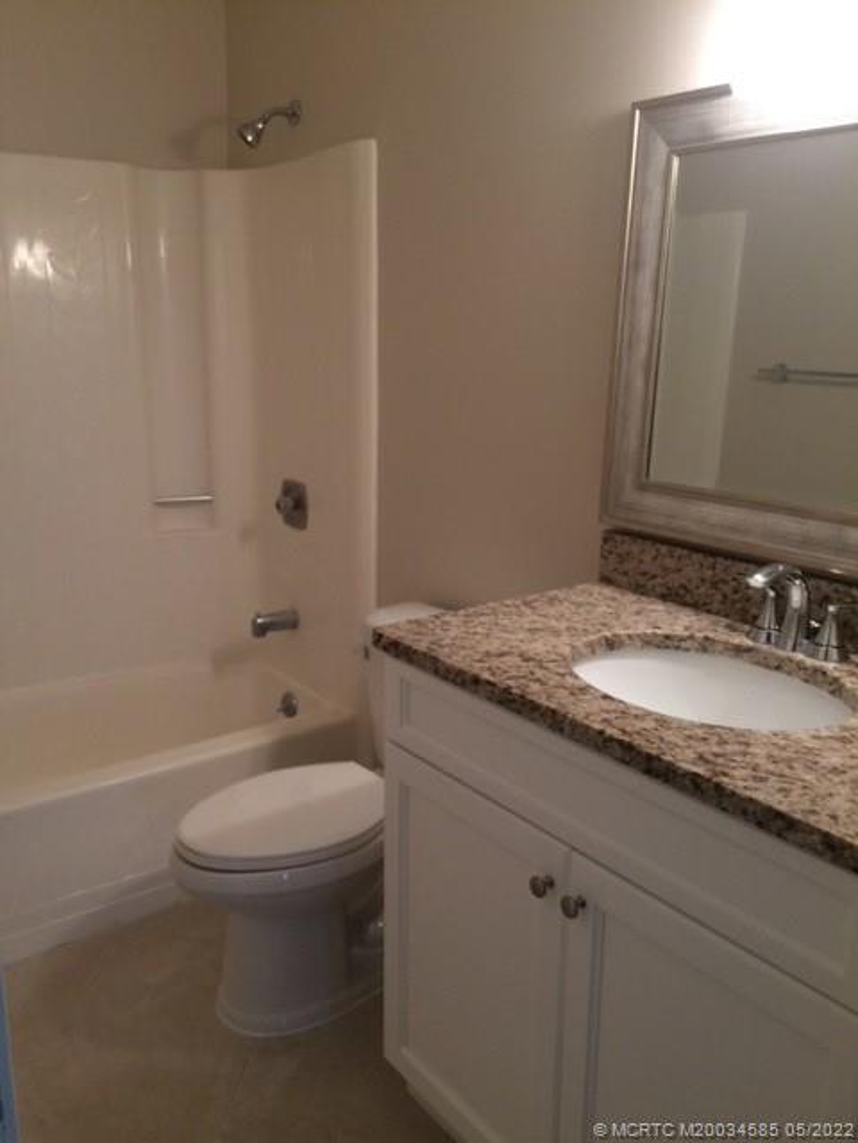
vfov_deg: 61.7
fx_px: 958
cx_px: 429
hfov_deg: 48.2
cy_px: 572
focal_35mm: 29
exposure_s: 1/30
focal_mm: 4.15
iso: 100
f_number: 2.2
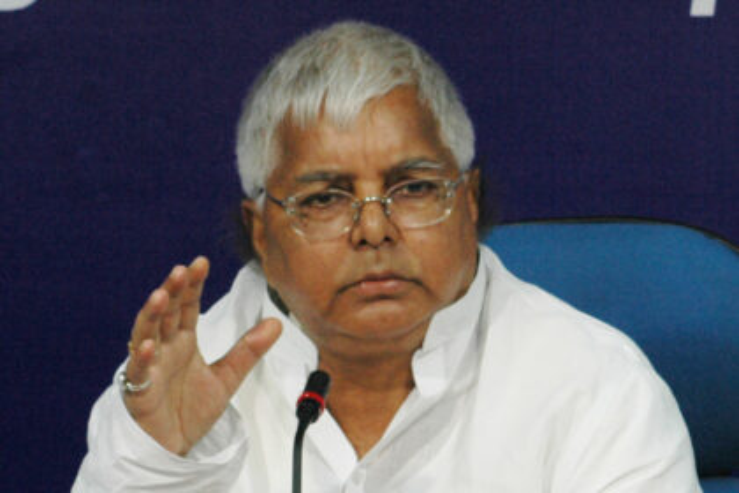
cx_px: 370
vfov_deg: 9.1
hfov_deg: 13.7
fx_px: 3079
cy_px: 246
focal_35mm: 150
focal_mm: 100
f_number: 7.1
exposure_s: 1/60
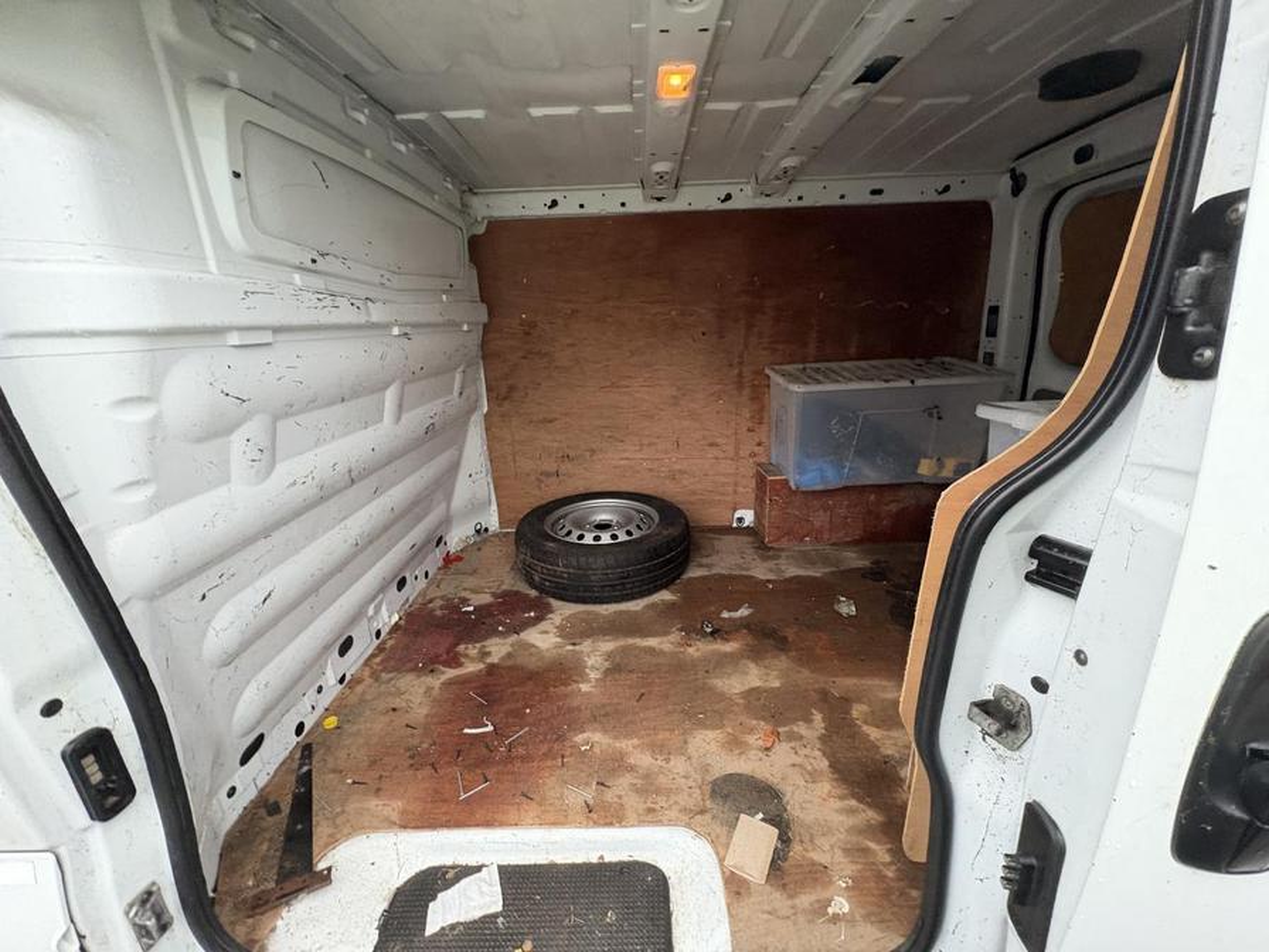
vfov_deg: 85.7
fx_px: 513
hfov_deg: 102.1
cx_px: 634
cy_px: 476
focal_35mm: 14
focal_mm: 2.22
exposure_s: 1/60
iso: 500
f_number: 2.2
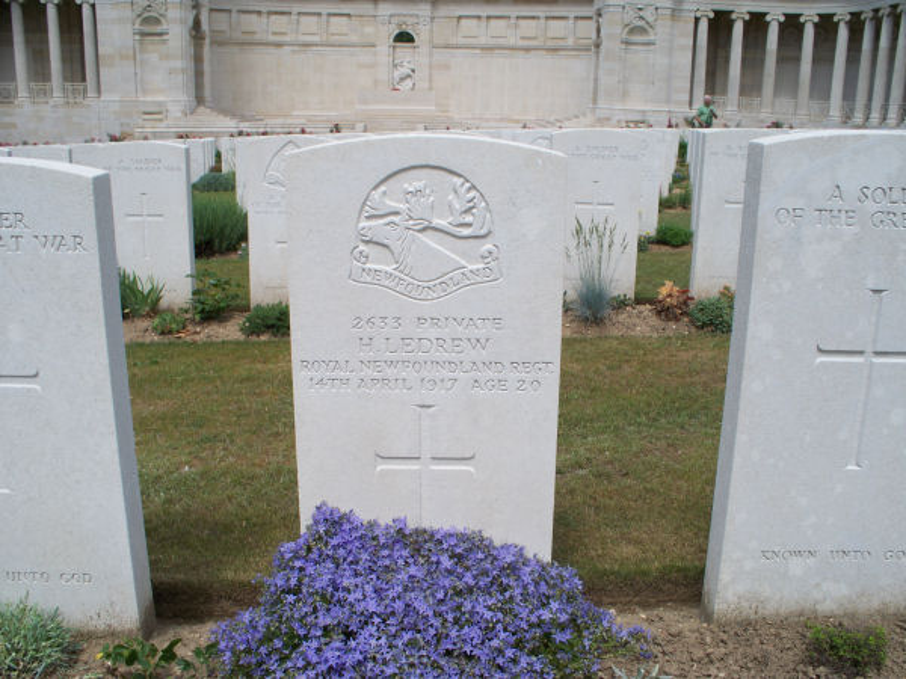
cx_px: 453
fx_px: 942
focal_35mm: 36
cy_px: 340
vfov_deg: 39.7
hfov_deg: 51.4
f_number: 5
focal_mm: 7.54
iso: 64
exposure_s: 1/500
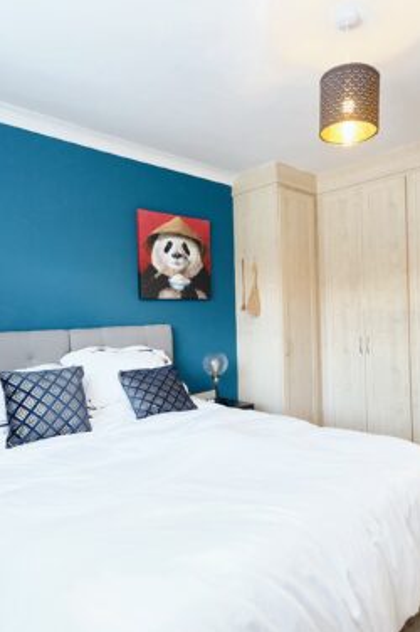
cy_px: 316
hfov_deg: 54.6
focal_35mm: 23
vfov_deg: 76.1
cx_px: 255
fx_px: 403
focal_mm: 10
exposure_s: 1/15
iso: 800
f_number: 4
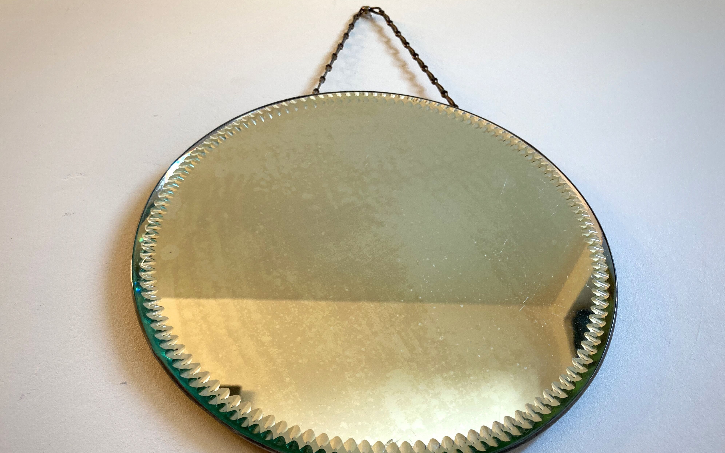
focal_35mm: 30
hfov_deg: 62.9
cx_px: 361
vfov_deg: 41.7
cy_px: 264
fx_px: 593
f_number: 1.8
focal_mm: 3.99
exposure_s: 1/50
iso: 80
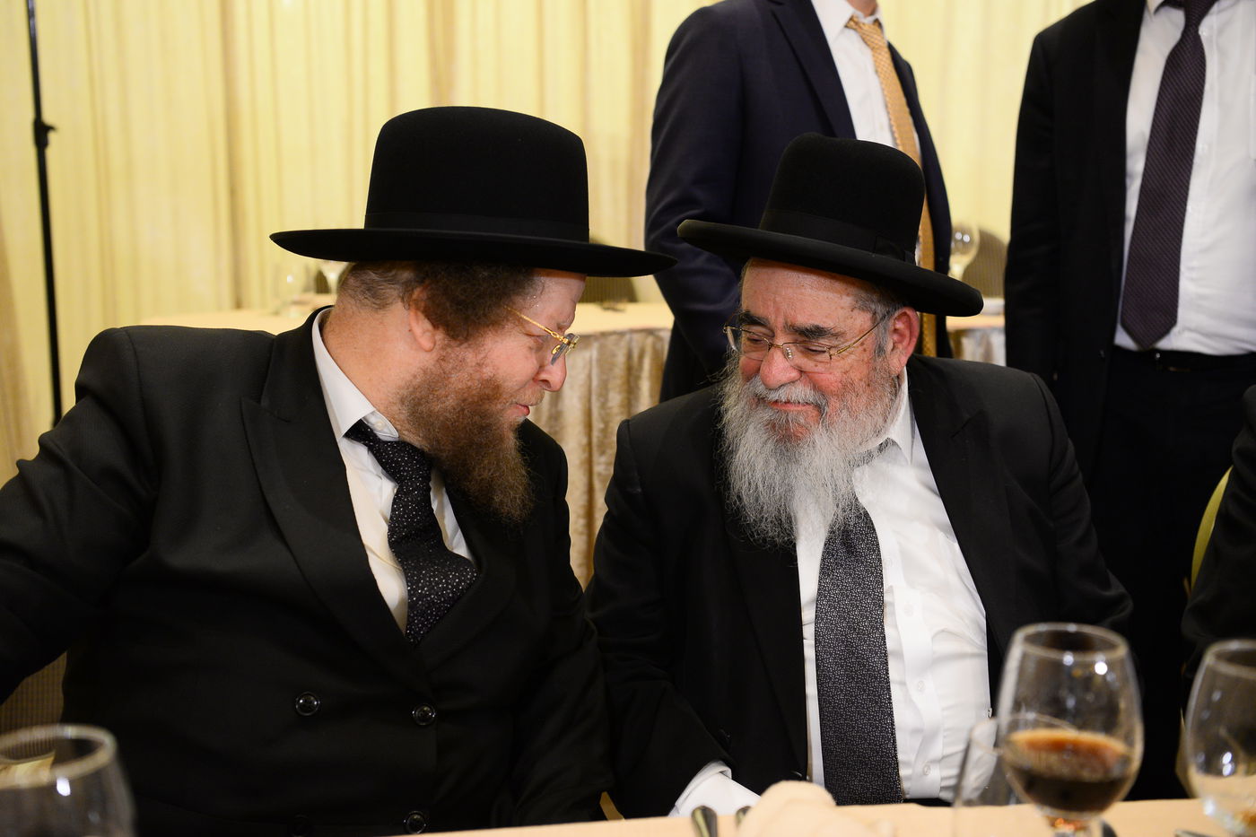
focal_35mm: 44
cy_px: 418
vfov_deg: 30.5
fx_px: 1535
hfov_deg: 44.5
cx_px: 628
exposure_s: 1/160
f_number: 3.5
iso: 2000
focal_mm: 44
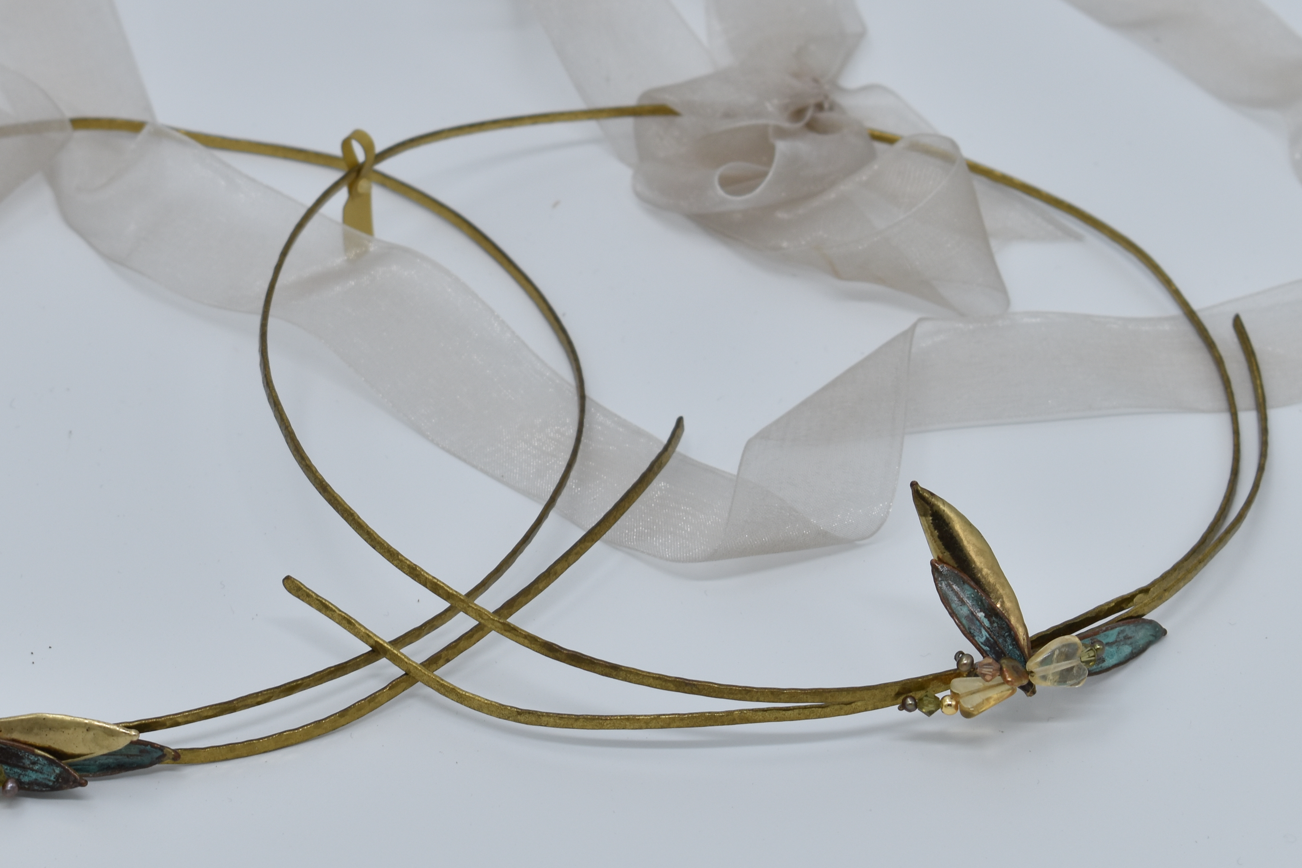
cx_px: 361
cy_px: 326
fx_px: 4621
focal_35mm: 128
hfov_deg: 16.0
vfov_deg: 10.7
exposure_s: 1/125
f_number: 8
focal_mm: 55
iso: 200
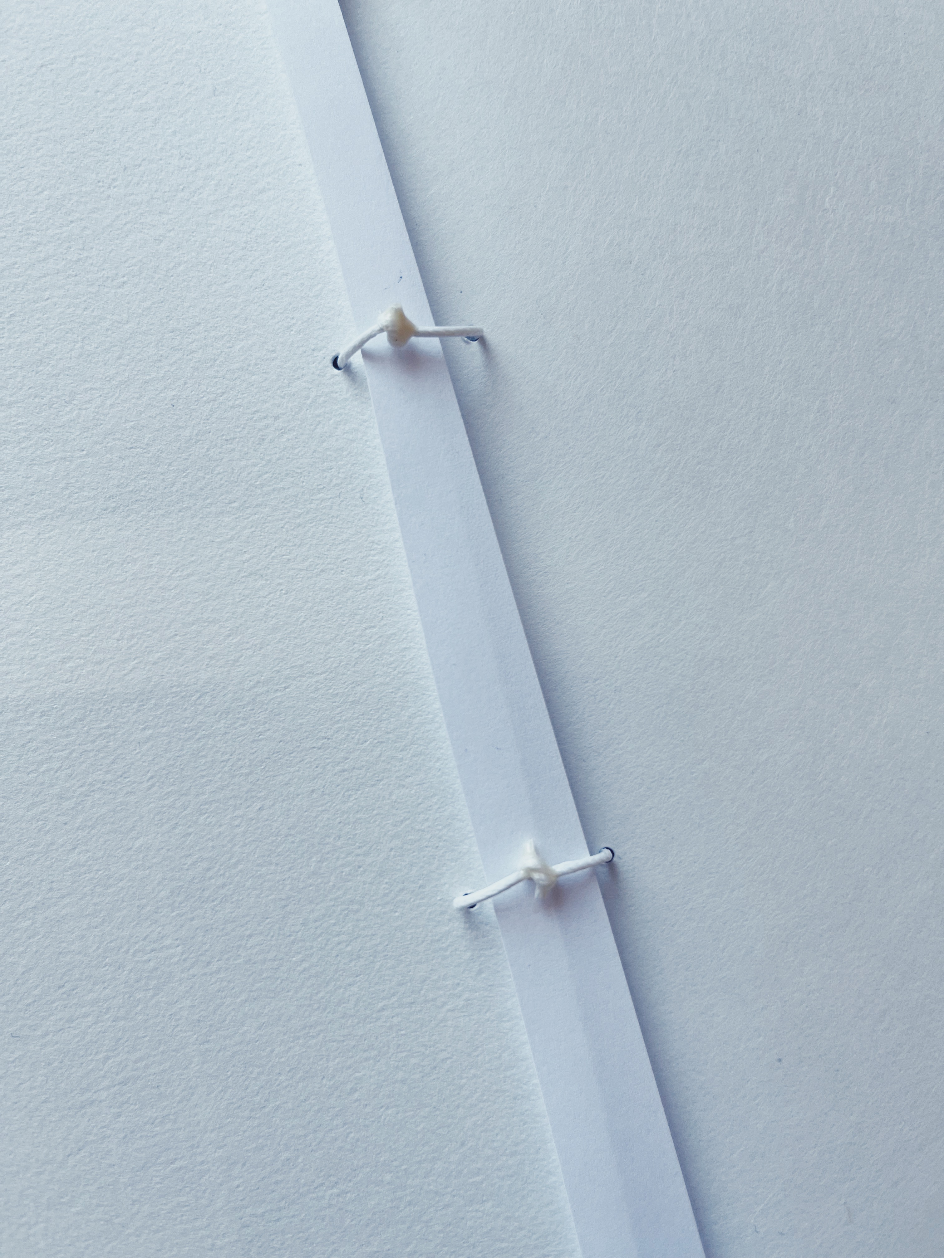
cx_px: 472
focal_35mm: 26
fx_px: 945
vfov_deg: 67.3
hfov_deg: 53.1
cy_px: 629
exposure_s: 1/121
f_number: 1.6
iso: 40
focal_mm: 5.1
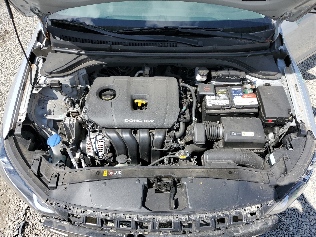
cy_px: 118
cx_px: 158
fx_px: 237
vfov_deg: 53.1
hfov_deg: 67.3
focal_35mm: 26
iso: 50
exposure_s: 1/2500
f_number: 1.5
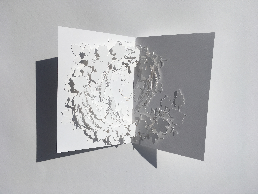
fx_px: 216
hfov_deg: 61.7
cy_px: 97
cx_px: 129
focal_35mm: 29
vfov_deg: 48.2
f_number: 2.2
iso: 25
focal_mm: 4.15
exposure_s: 1/10989
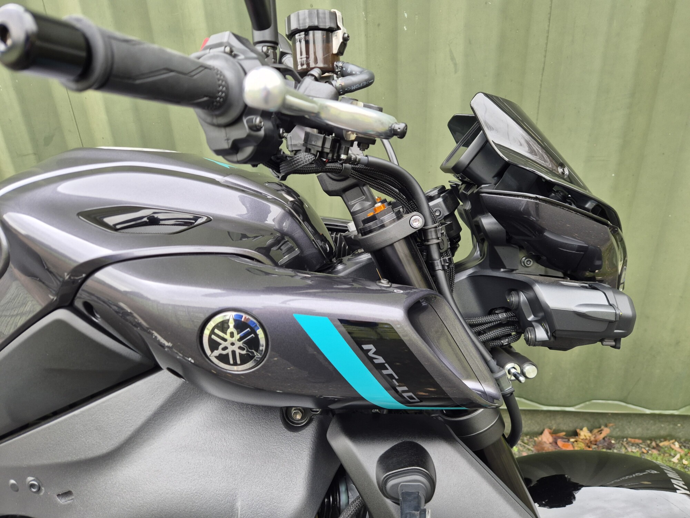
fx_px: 458
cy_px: 259
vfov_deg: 58.9
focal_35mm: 23
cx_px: 345
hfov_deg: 73.9
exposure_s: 1/180
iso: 100
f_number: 1.8
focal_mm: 5.4
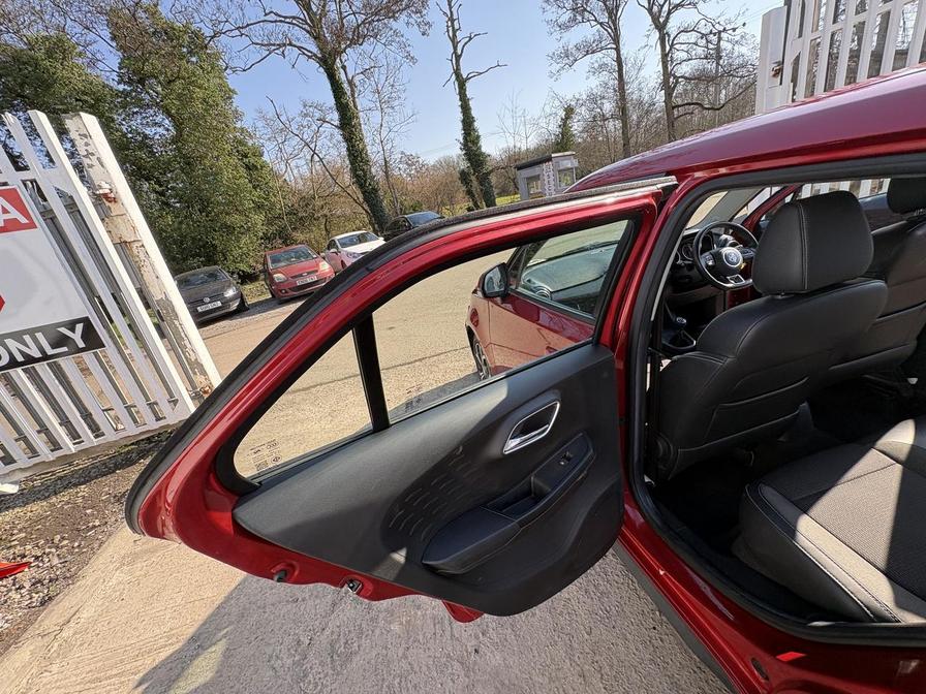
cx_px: 463
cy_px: 347
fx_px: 375
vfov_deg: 85.7
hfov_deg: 102.1
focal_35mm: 14
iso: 40
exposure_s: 1/346
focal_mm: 2.22
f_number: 2.2
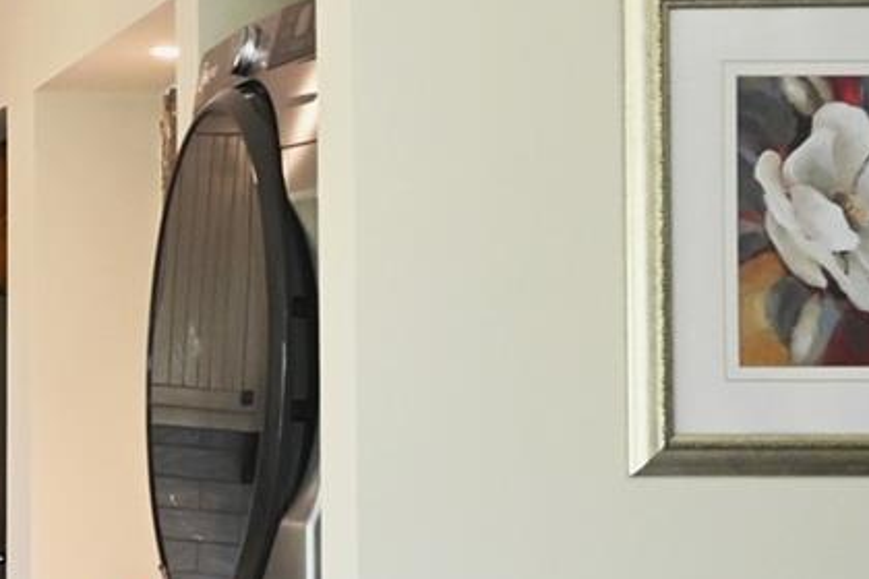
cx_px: -646
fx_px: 2824
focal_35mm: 117
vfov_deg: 11.7
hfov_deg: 15.3
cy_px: 332
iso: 2200
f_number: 8
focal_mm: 24
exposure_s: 1/60
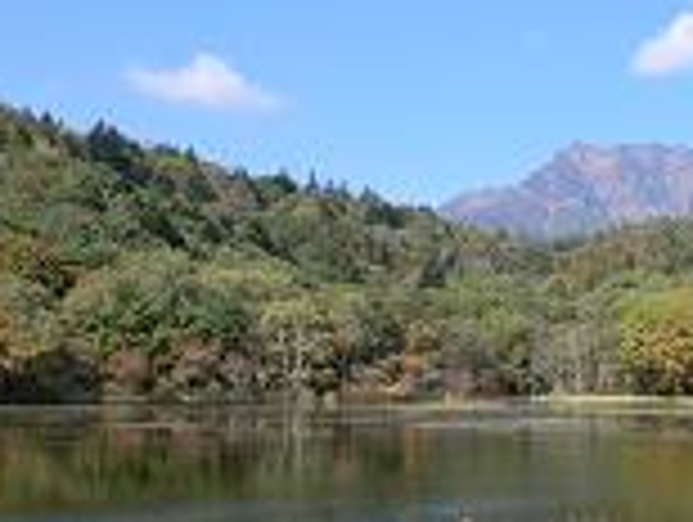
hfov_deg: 28.8
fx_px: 1283
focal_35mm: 64
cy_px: 324
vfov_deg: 22.9
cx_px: 650
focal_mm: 4.9
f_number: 3.2
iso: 50
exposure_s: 1/500
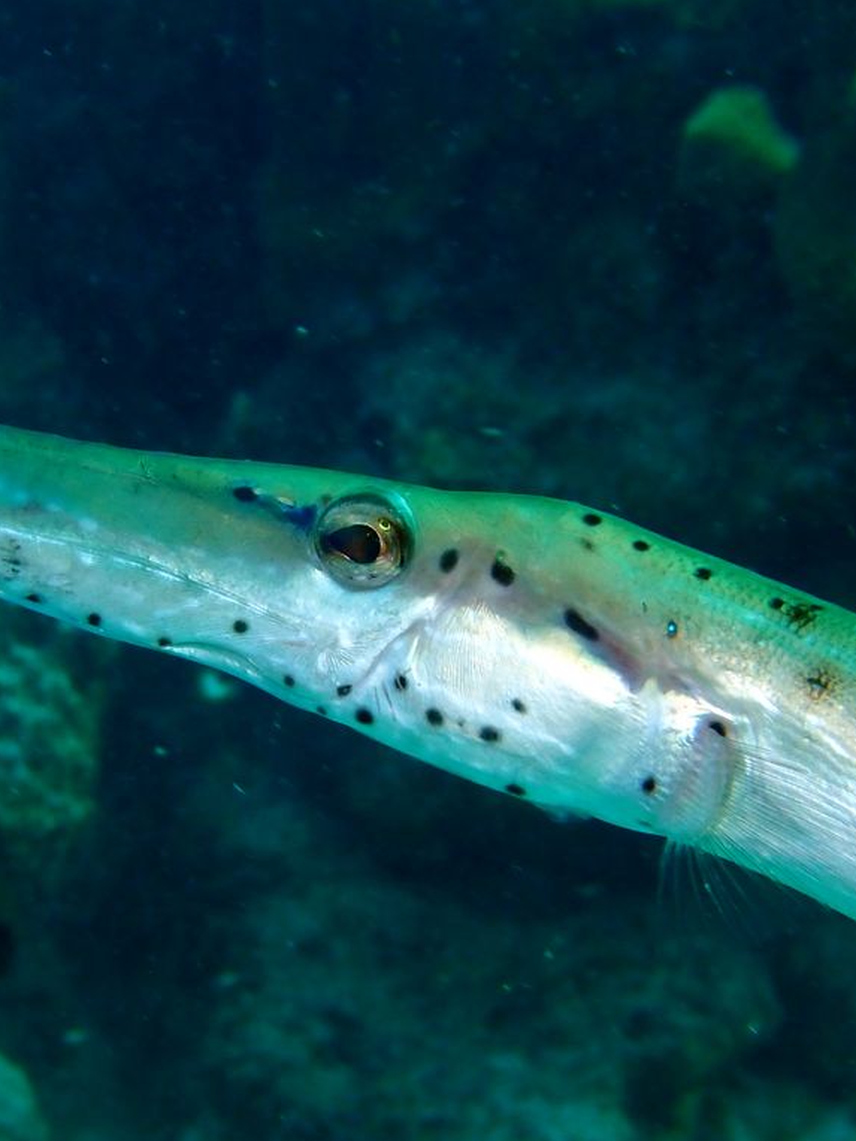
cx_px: 281
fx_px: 4418
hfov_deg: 11.1
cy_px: 569
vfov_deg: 14.7
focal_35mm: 134
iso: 200
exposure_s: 1/200
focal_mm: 18
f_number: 6.3
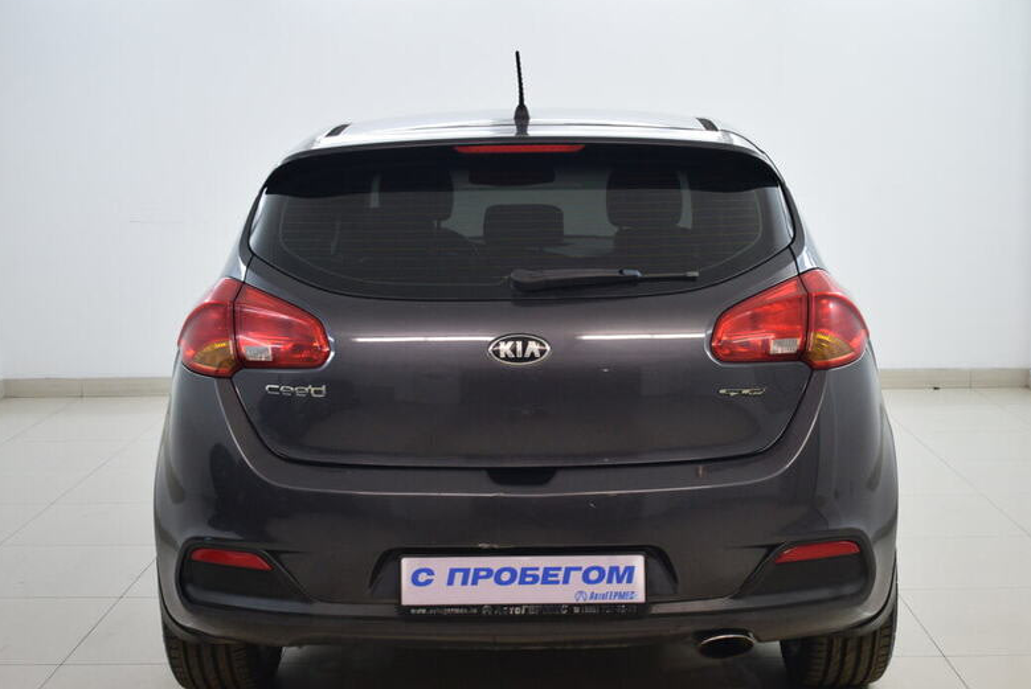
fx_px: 1491
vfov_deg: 26.0
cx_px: 524
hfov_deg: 38.2
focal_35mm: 52
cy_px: 389
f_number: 4.2
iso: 1000
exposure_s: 1/100
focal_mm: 30
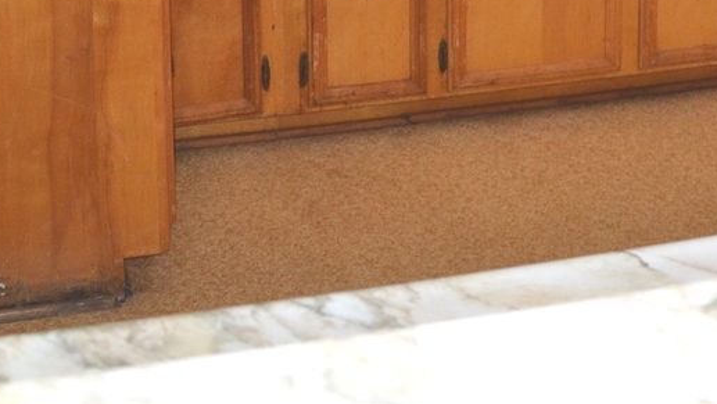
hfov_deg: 23.5
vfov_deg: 12.4
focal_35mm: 89
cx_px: 589
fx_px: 1692
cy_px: -337
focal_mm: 18
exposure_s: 1/60
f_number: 3.5
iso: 800
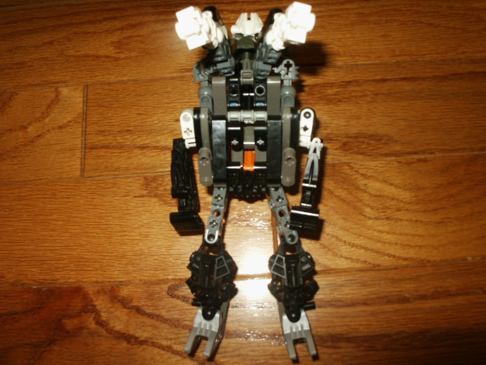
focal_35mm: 35
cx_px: 243
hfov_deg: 52.6
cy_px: 182
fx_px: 491
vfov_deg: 40.7
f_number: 6.7
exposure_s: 1/45
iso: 200
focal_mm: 7.18
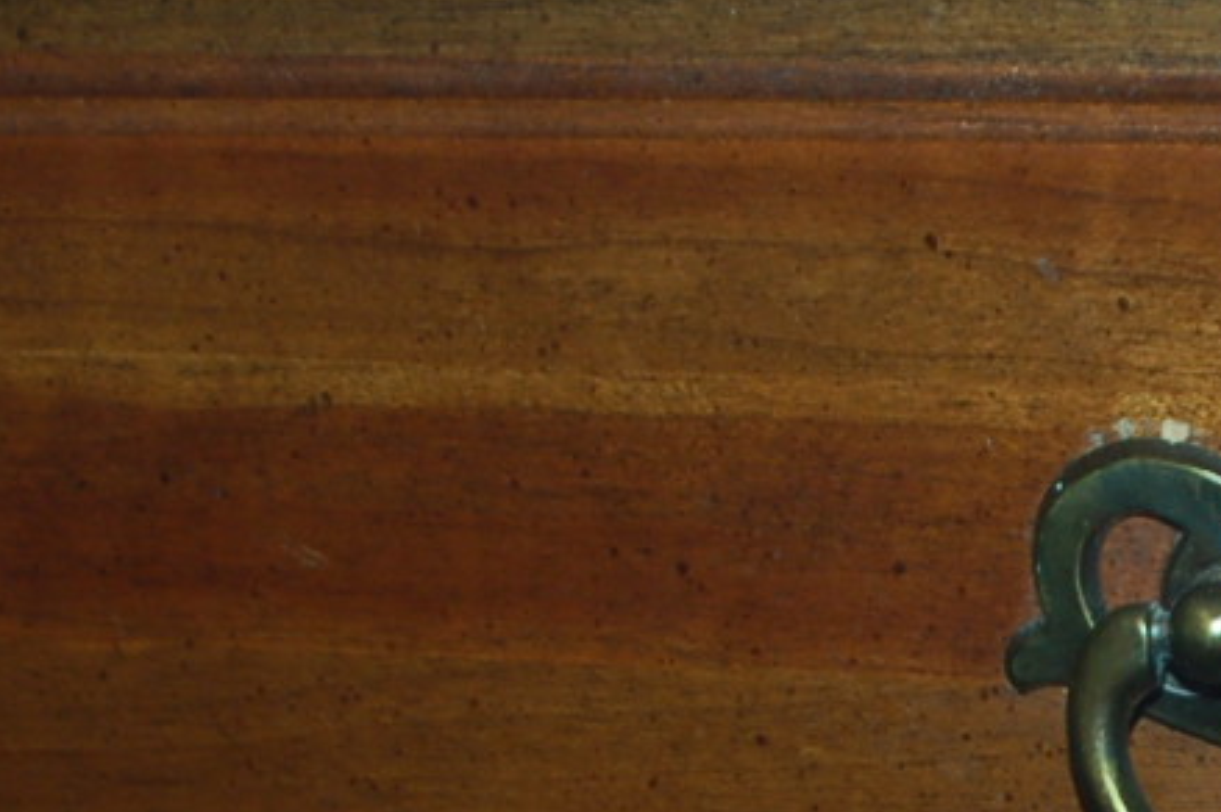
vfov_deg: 9.4
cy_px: 1026
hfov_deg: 13.8
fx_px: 4880
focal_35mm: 144
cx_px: 1485
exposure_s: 1/60
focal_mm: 28
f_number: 3.5
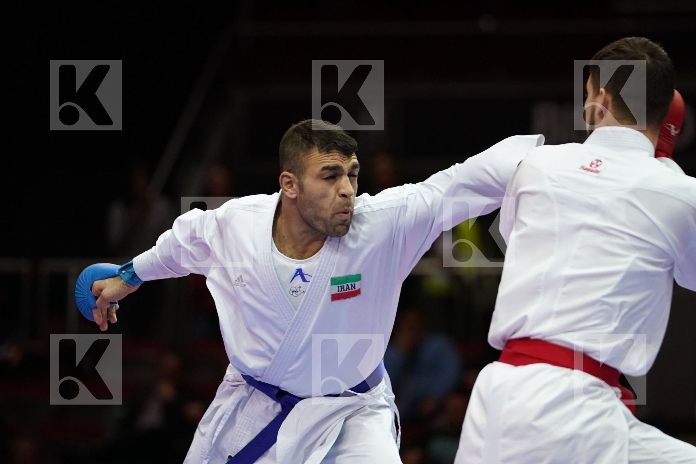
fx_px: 5626
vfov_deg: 4.7
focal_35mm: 291
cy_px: 232
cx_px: 348
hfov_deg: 7.1
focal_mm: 194
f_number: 2.8
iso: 3200
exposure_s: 1/1000
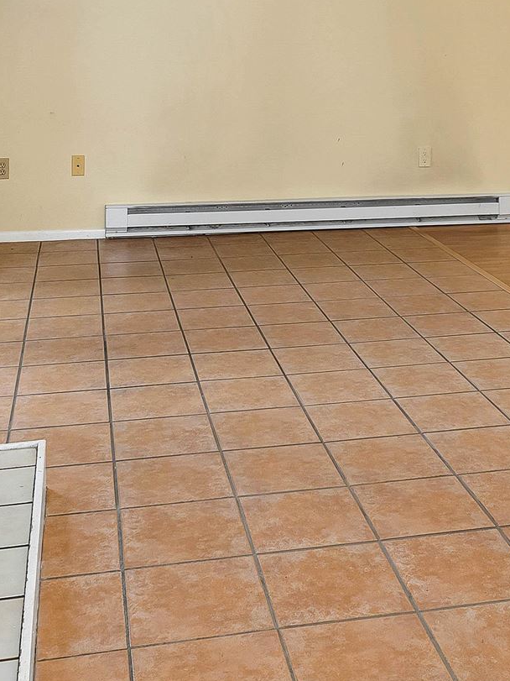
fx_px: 1002
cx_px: 332
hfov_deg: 28.4
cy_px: 5
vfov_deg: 34.3
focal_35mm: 51
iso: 400
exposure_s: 1/10
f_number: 8
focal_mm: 14
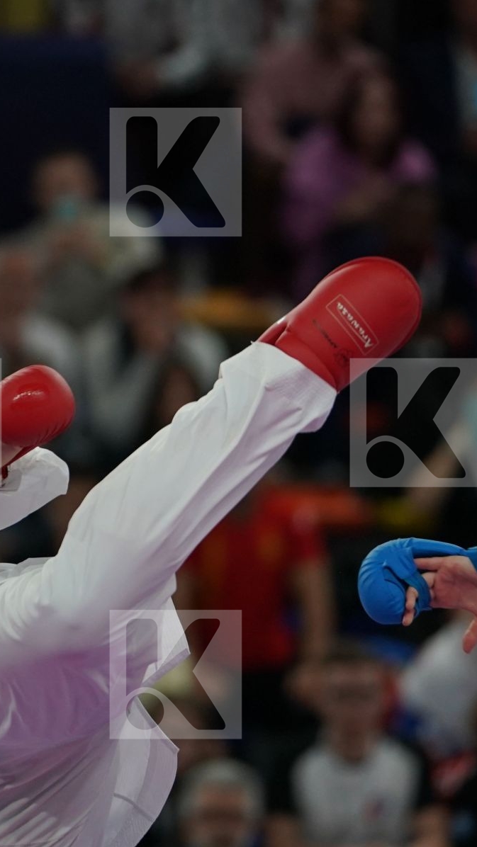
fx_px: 10633
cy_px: 423
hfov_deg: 2.6
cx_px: 176
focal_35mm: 473
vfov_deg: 4.6
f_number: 2.8
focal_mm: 200
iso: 1250
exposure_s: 1/1000
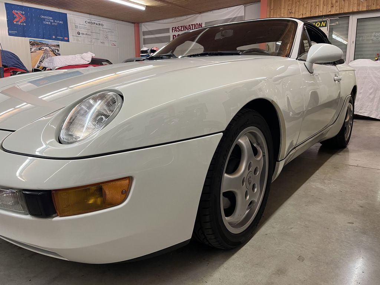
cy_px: 142
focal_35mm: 26
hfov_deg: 67.3
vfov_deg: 53.1
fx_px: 285
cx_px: 190
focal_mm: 5.1
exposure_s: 1/50
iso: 80
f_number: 1.6
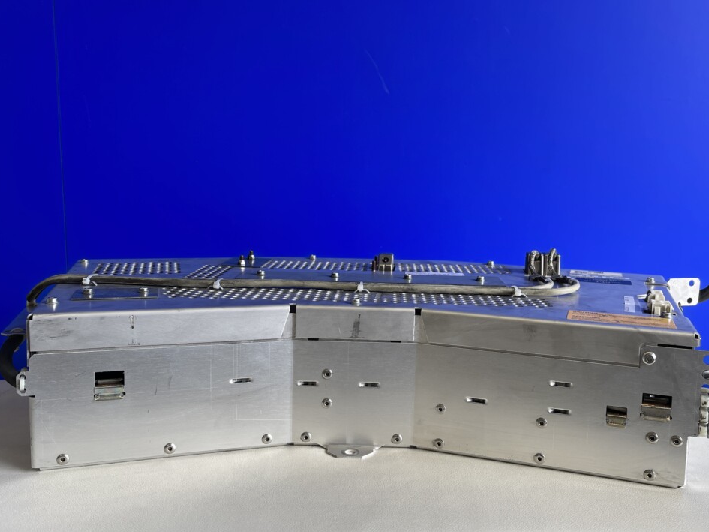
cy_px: 242
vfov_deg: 42.9
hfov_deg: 55.2
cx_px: 397
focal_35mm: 33
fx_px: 676
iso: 32
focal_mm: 5.1
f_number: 1.6
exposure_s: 1/136
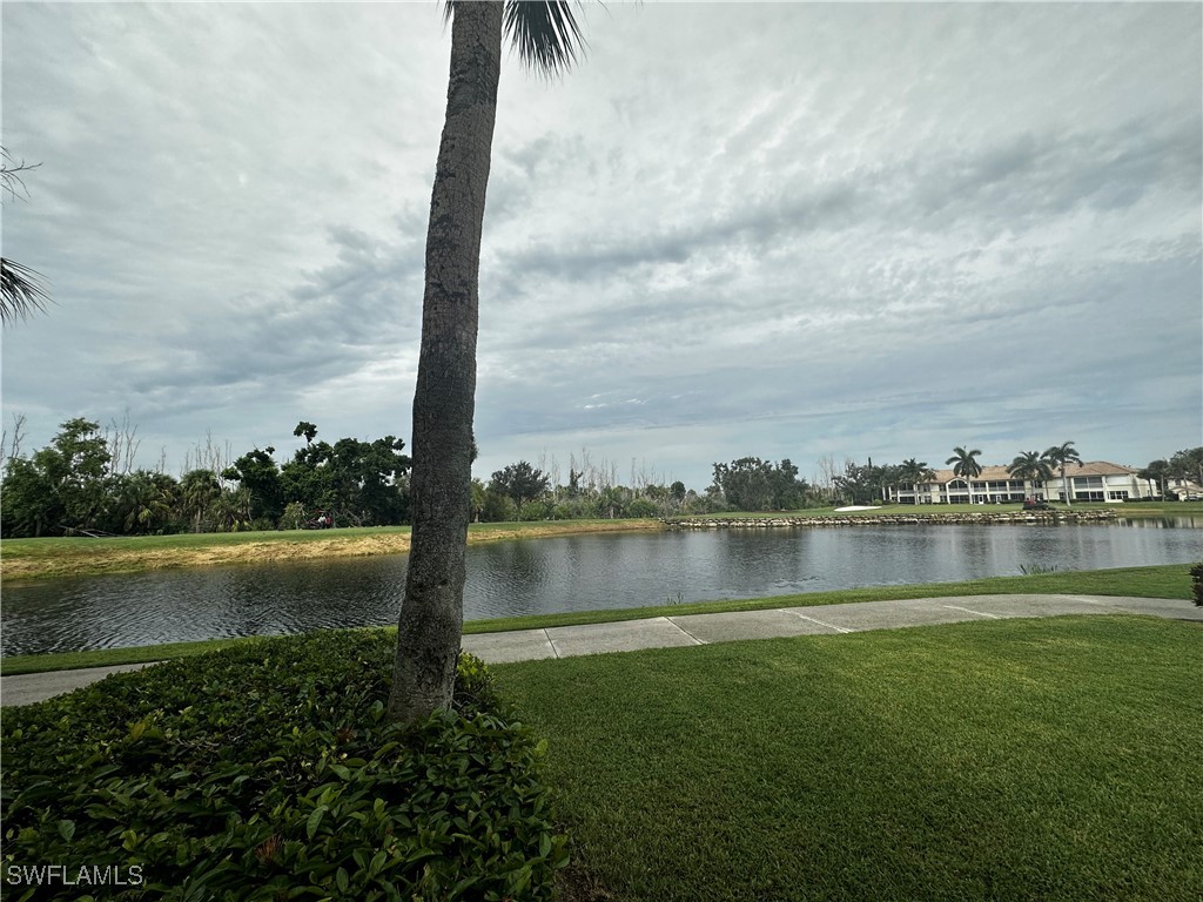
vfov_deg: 85.7
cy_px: 451
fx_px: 487
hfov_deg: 102.1
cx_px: 602
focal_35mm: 14
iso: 50
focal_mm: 2.22
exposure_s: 1/3040
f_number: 2.2
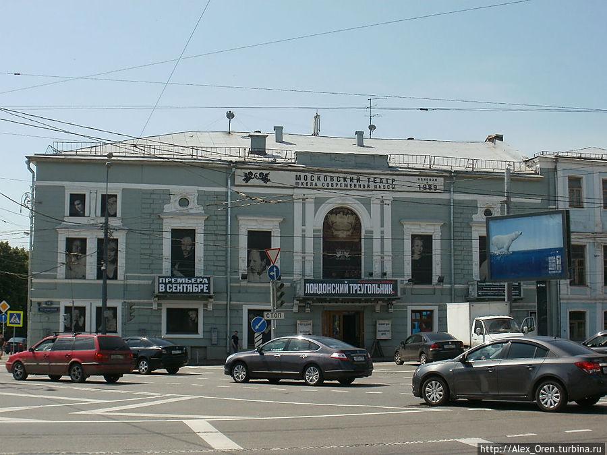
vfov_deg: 28.0
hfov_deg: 36.8
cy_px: 228
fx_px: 912
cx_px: 304
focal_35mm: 52
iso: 100
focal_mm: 9.1
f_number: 4.4
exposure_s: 1/1000
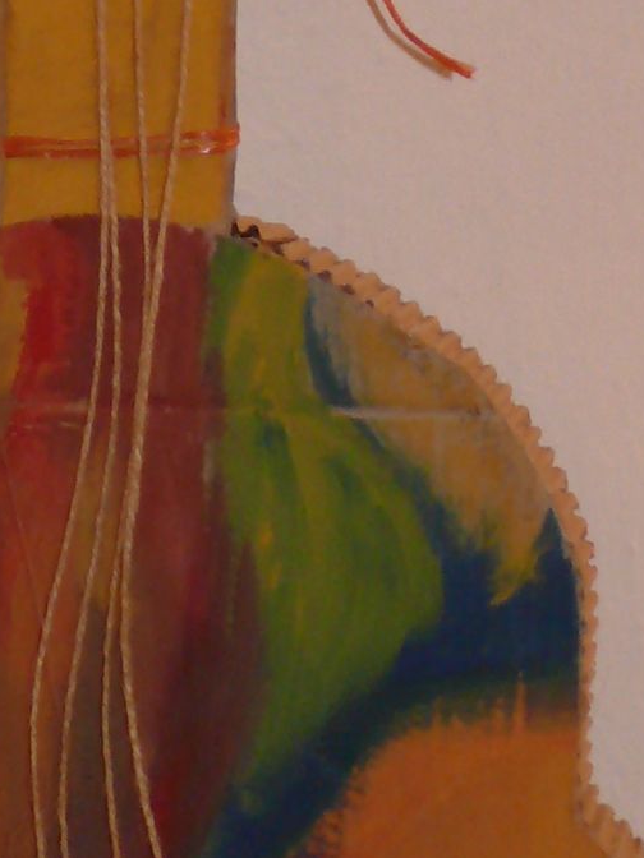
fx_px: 4911
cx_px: 98
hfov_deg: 7.5
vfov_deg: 10.0
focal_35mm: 198
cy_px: 426
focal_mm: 9.7
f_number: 3.2
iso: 200
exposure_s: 1/30
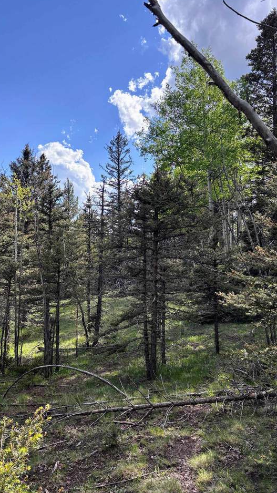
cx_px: 132
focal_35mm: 29
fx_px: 379
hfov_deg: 40.1
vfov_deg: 66.1
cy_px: 245
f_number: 1.6
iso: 50
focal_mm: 5.96
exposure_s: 1/1667
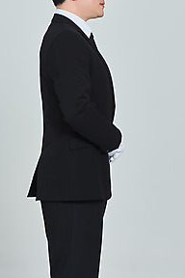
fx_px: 1125
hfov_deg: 9.4
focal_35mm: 146
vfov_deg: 14.0
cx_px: 88
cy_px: 102
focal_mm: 105
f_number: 13
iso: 100
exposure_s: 1/125
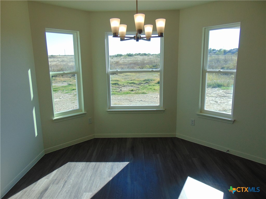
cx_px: 133
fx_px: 192
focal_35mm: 25
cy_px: 100
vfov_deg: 54.9
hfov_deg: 69.4
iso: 80
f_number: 3
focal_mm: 4.5
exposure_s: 1/320
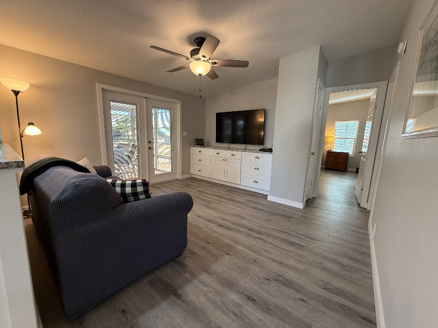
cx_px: 219
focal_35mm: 14
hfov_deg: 102.1
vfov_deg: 85.6
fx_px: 177
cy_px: 164
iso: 200
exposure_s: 1/60
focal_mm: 2.22
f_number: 2.2
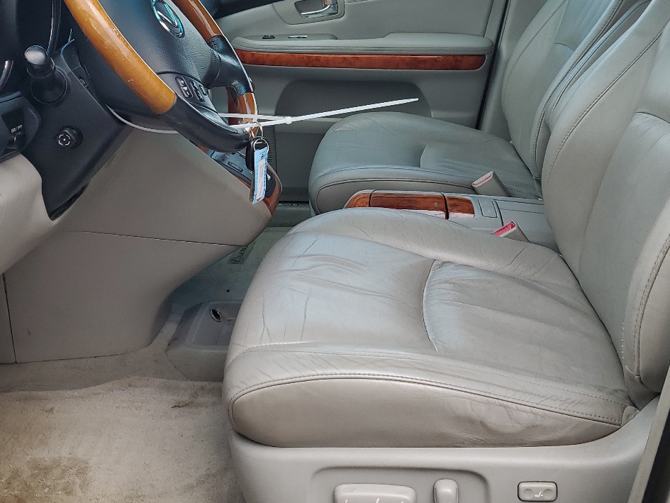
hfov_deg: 42.9
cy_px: 116
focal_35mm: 44
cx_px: 329
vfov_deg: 32.2
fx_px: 852
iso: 50
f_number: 1.5
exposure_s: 1/625
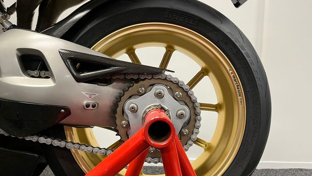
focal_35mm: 29
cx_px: 153
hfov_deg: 66.0
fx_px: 240
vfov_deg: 39.9
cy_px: 112
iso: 200
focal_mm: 5.1
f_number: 1.6
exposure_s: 1/50
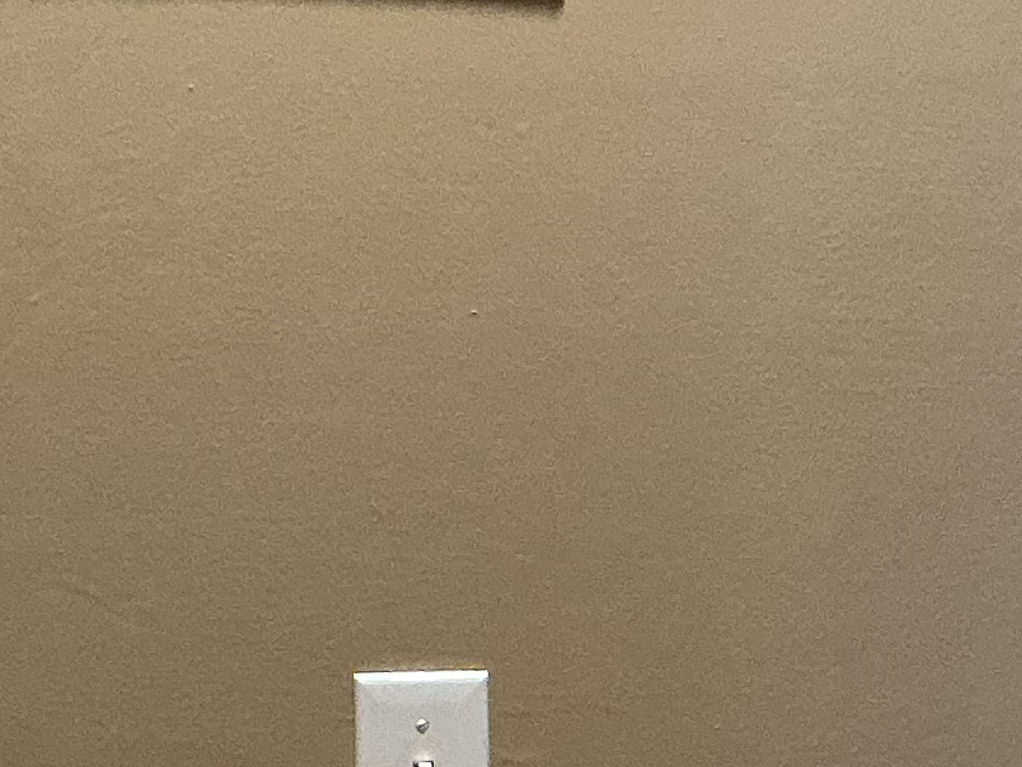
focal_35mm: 139
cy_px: 264
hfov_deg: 14.1
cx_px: 232
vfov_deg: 10.7
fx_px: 4104
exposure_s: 1/60
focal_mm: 3
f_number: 1.8
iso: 200
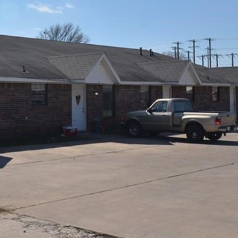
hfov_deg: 26.6
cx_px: 36
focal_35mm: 63
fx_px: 490
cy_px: 62
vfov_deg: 27.0
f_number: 9
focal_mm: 18
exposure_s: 1/250
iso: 100
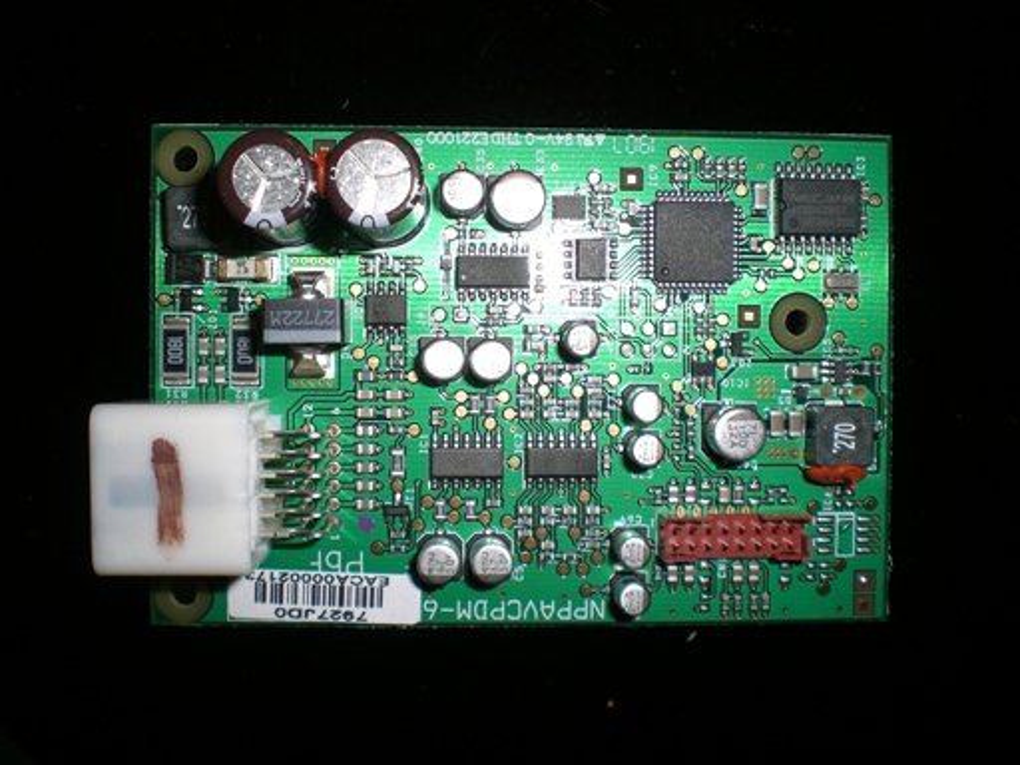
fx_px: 1120
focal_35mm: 38
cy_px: 382
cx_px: 510
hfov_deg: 49.0
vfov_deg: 37.7
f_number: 4.4
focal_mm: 6.3
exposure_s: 1/60
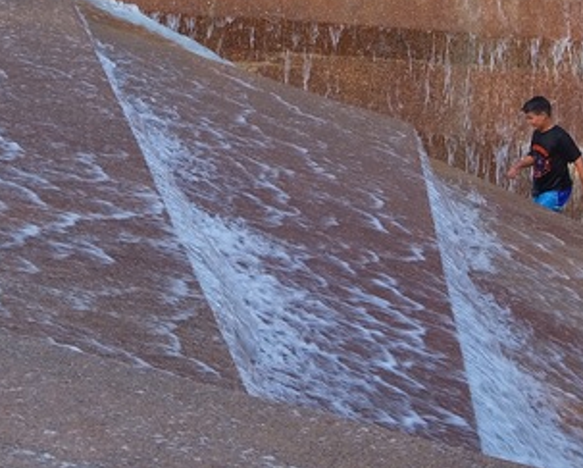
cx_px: 40
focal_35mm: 198
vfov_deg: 7.7
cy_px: -100
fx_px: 3420
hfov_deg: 9.7
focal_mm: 50
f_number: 5
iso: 100
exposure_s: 1/100
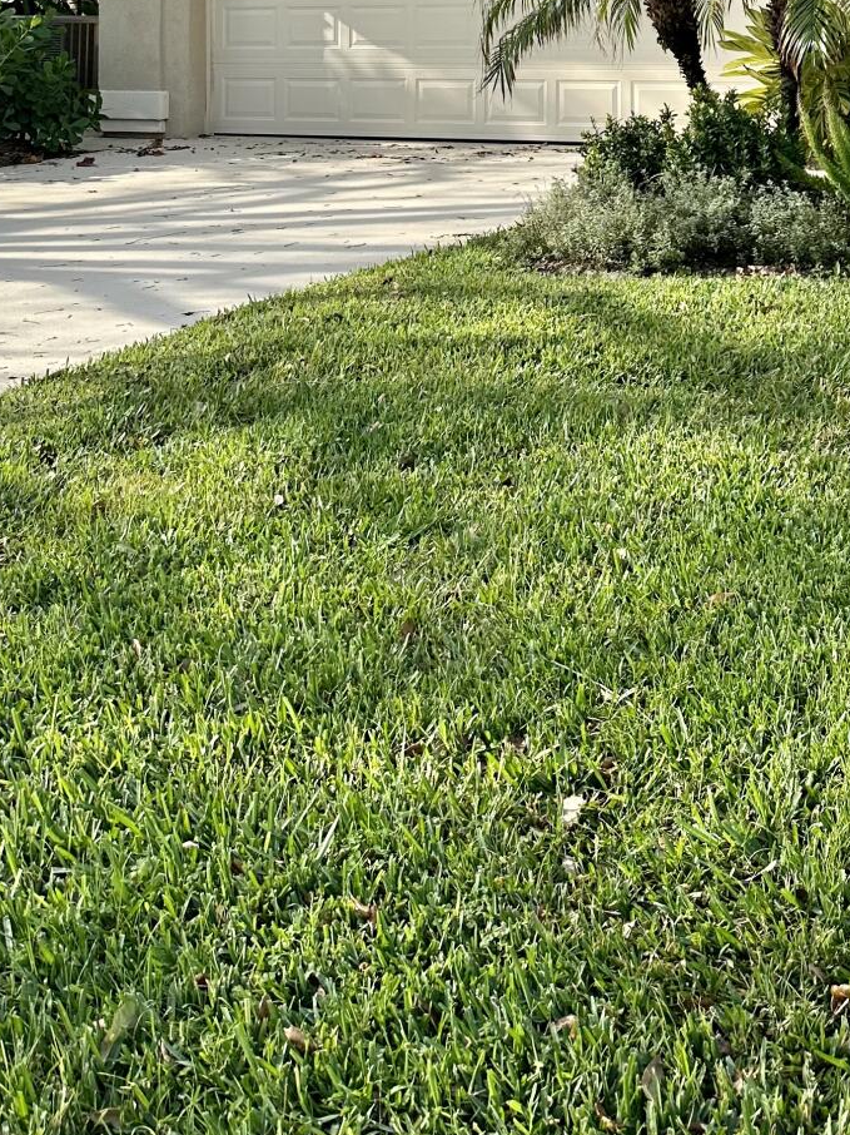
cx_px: 682
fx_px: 1736
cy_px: -89
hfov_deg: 27.0
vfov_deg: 32.2
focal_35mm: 53
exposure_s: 1/3861
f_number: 1.78
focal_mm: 6.86
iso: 80
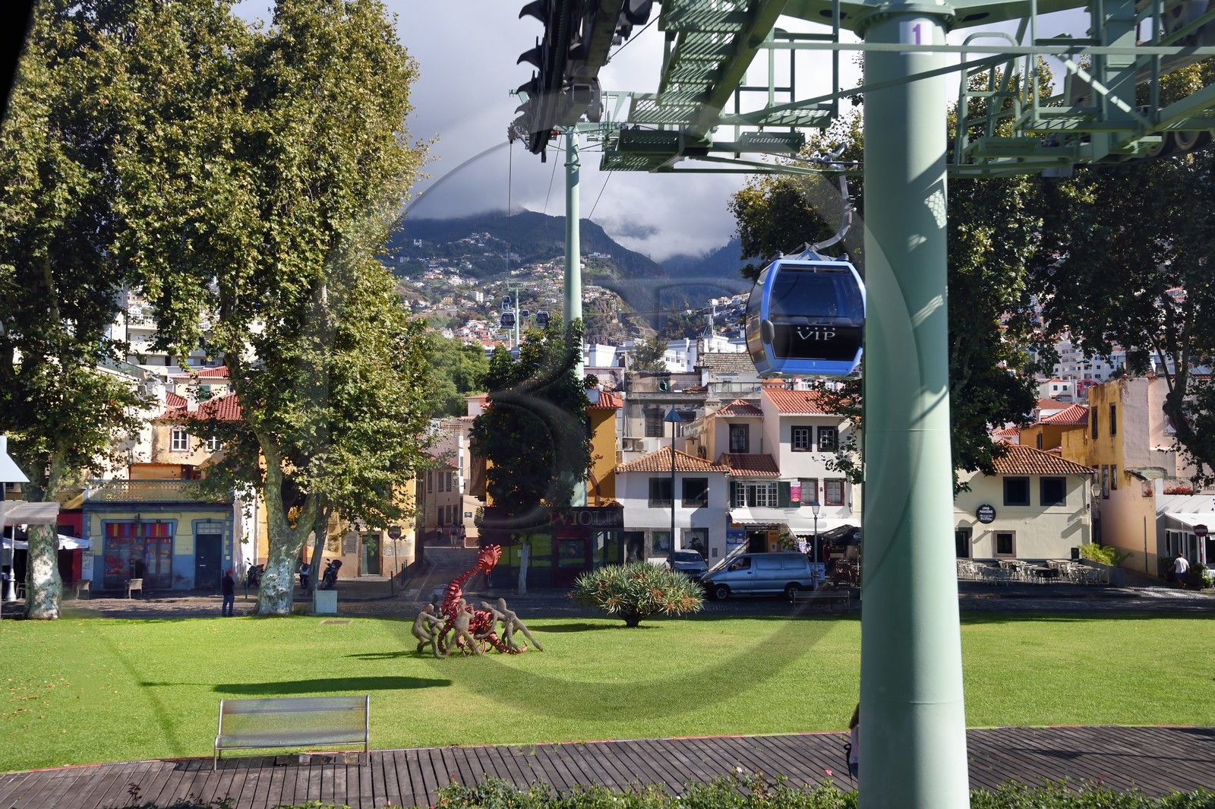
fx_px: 1349
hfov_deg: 48.5
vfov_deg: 33.4
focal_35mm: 40
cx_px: 608
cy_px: 404
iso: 200
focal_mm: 40
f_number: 13
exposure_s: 1/100
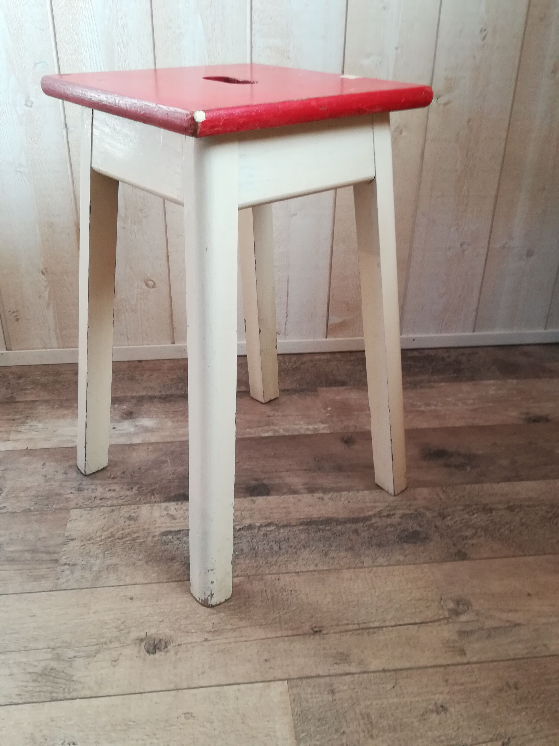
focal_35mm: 30
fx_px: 646
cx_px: 280
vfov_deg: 60.0
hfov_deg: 46.8
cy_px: 373
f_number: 2.2
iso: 200
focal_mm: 3.83
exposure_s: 1/33.3
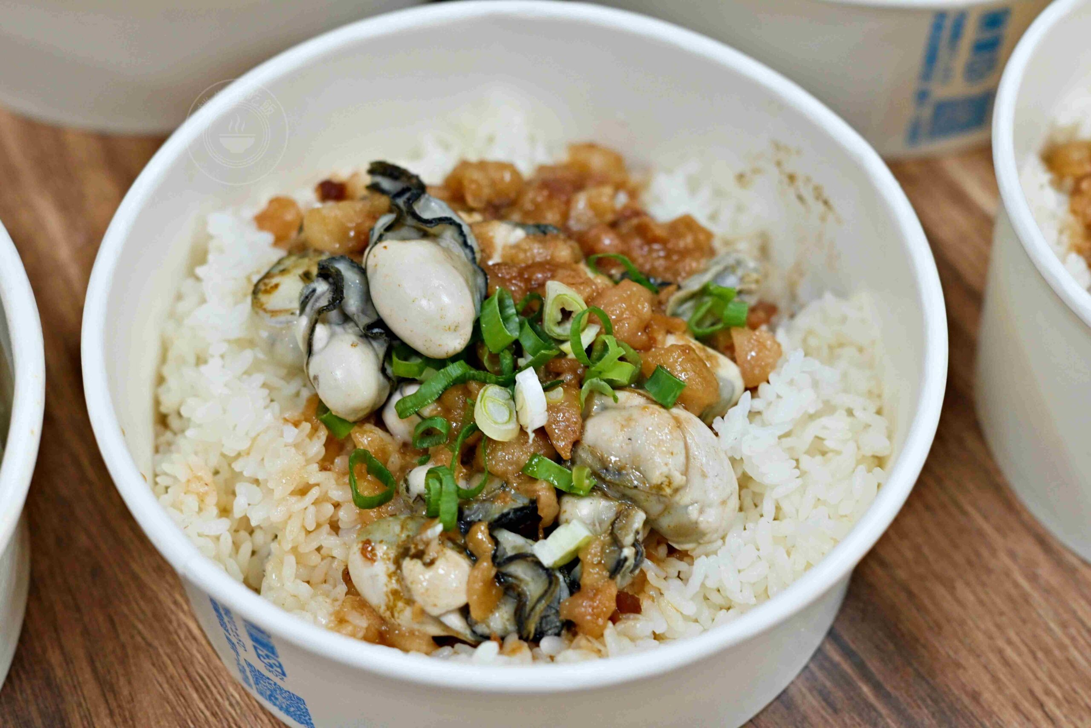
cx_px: 546
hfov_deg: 27.0
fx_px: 2273
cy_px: 364
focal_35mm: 75
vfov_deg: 18.2
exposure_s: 1/200
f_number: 3.2
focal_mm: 50
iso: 450
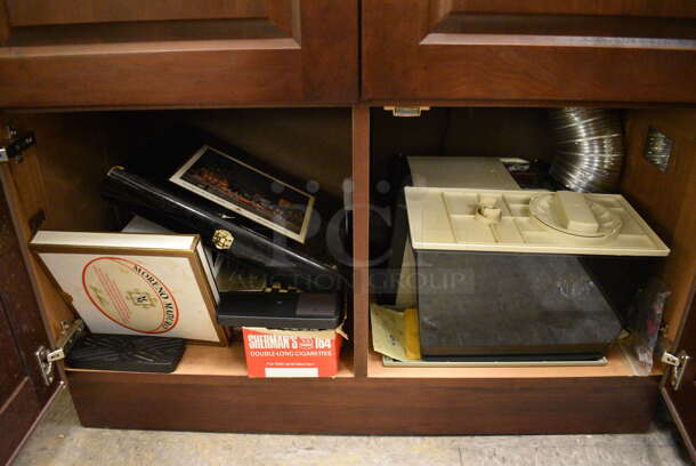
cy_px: 233
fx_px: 522
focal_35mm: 27
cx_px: 348
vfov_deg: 48.0
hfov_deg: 67.3
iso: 7200
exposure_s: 1/125
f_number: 3.5
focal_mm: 18
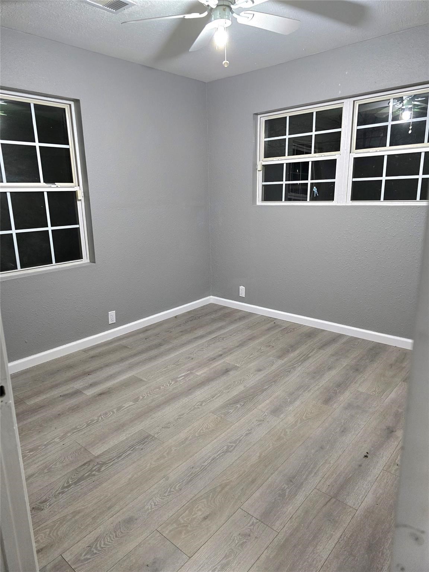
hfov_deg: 58.9
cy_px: 286
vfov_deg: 73.9
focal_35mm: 23
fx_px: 380
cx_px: 214
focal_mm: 6.3
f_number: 1.7
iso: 640
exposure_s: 1/60.2
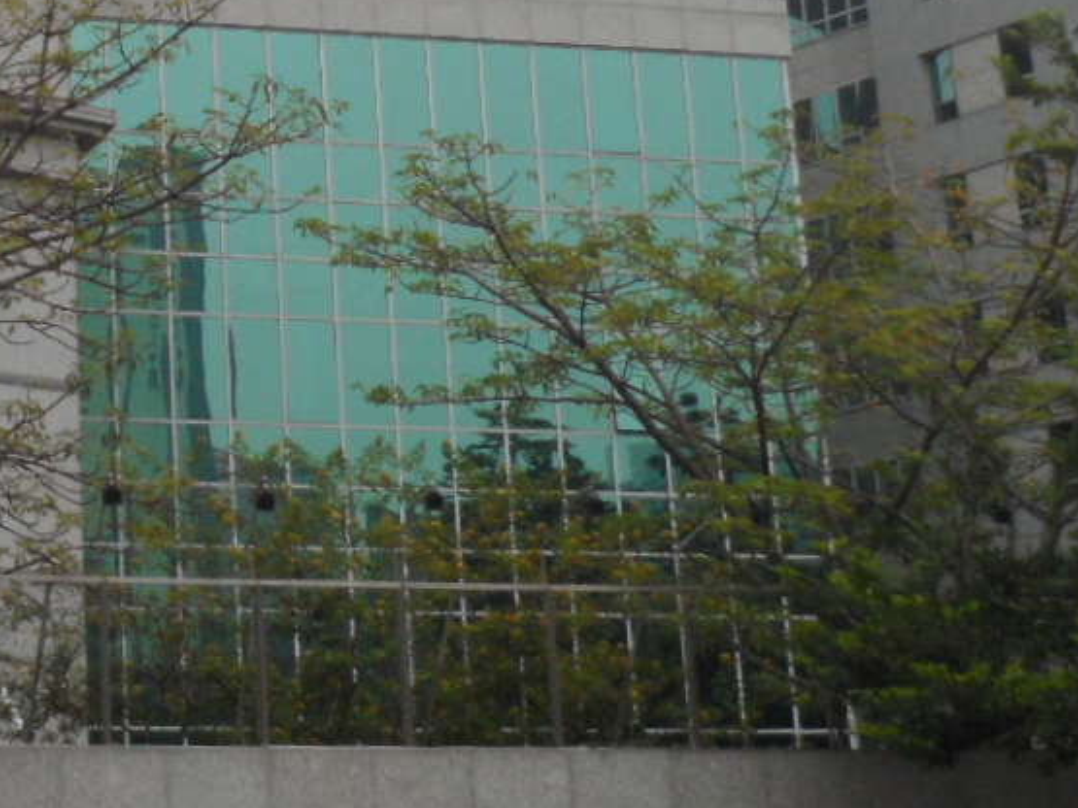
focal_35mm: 93
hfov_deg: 20.1
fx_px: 2896
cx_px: -113
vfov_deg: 15.6
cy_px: -27
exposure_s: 1/350
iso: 80
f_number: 3.3
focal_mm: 4.9
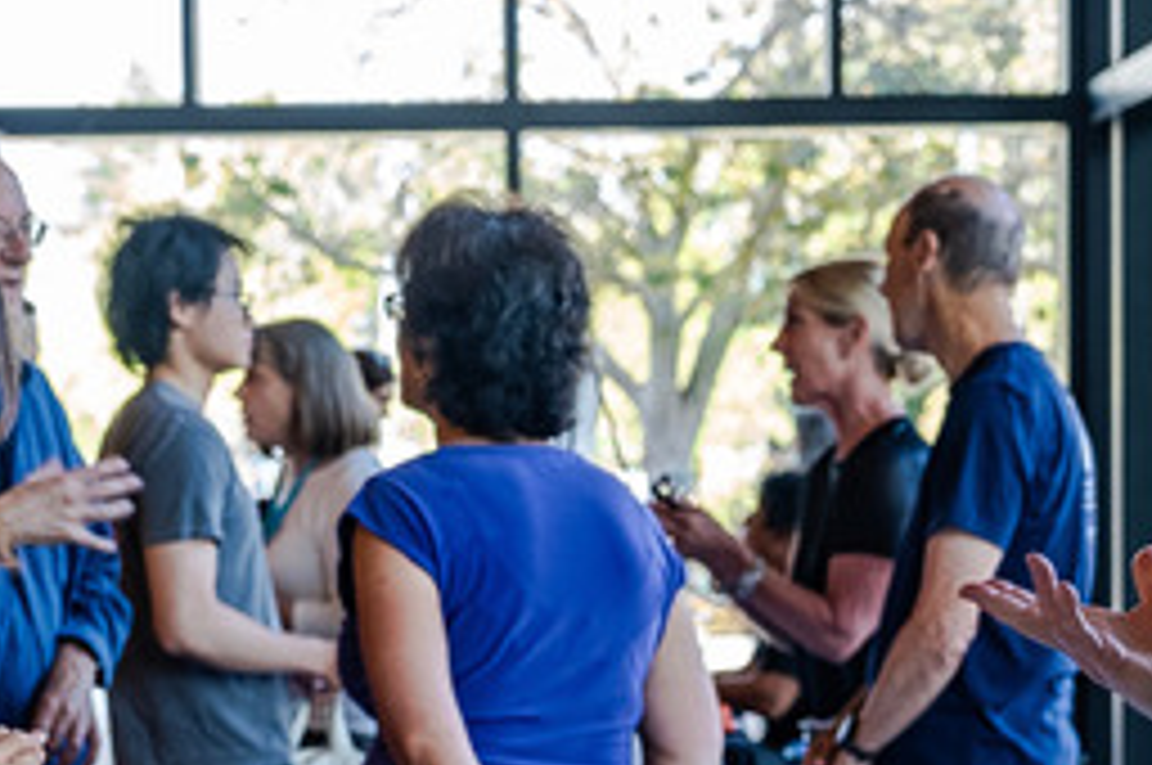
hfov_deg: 14.6
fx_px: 4506
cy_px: 844
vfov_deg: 9.6
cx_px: 486
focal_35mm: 141
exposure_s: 1/60
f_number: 4
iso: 250
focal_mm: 40
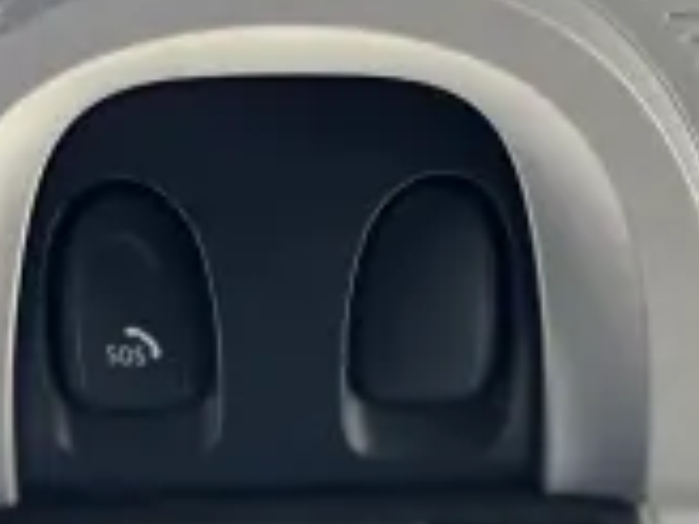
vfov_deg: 25.0
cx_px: 294
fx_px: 1151
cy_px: 452
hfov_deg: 33.7
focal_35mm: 57
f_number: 1.6
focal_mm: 5.96
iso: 100
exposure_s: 1/121
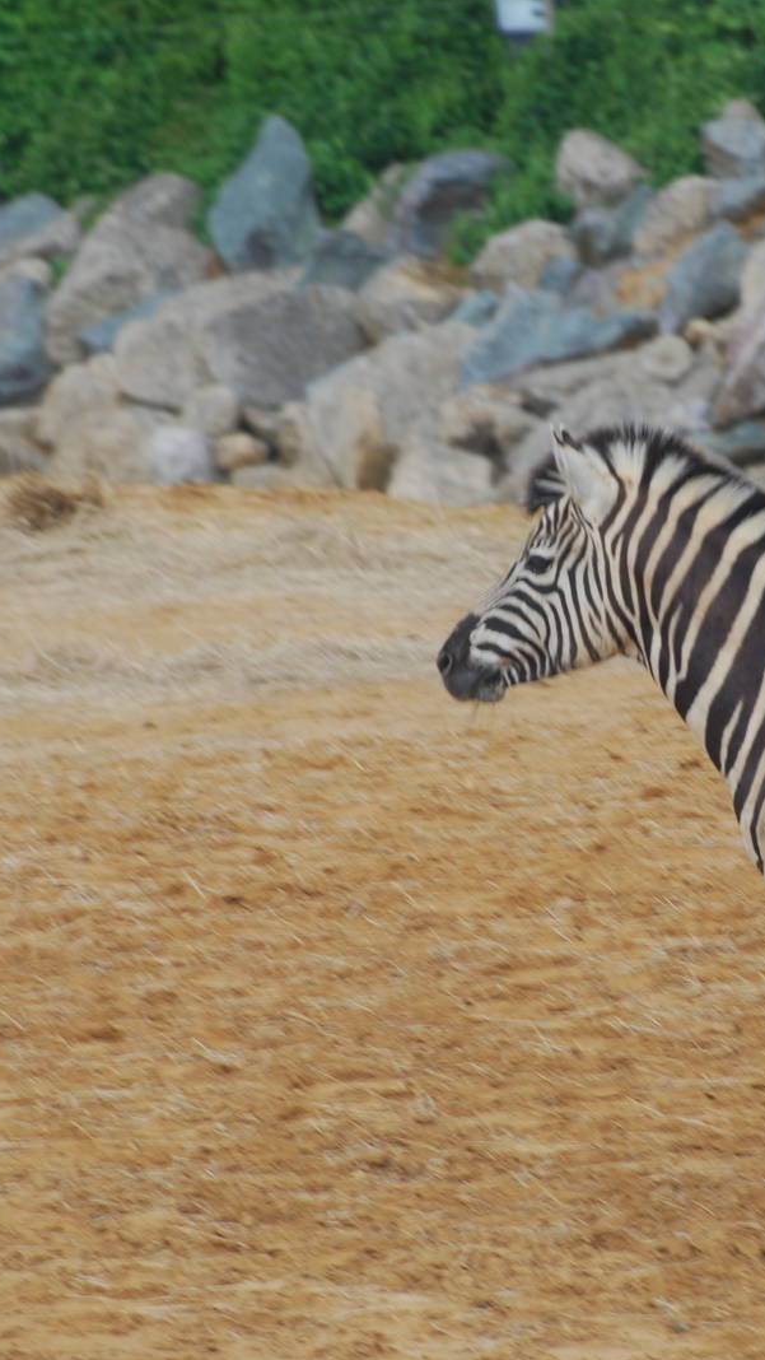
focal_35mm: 707
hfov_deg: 1.7
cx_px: 631
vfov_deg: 3.1
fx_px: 25488
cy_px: 679
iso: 200
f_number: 7.1
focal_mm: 300
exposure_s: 1/125
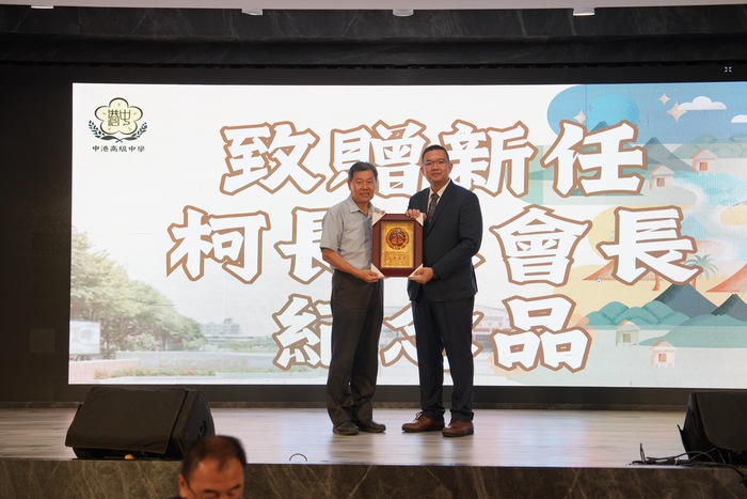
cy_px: 250
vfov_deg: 25.5
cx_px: 374
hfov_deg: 37.5
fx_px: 1100
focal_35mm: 53
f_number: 3.2
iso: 250
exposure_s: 1/100
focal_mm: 53
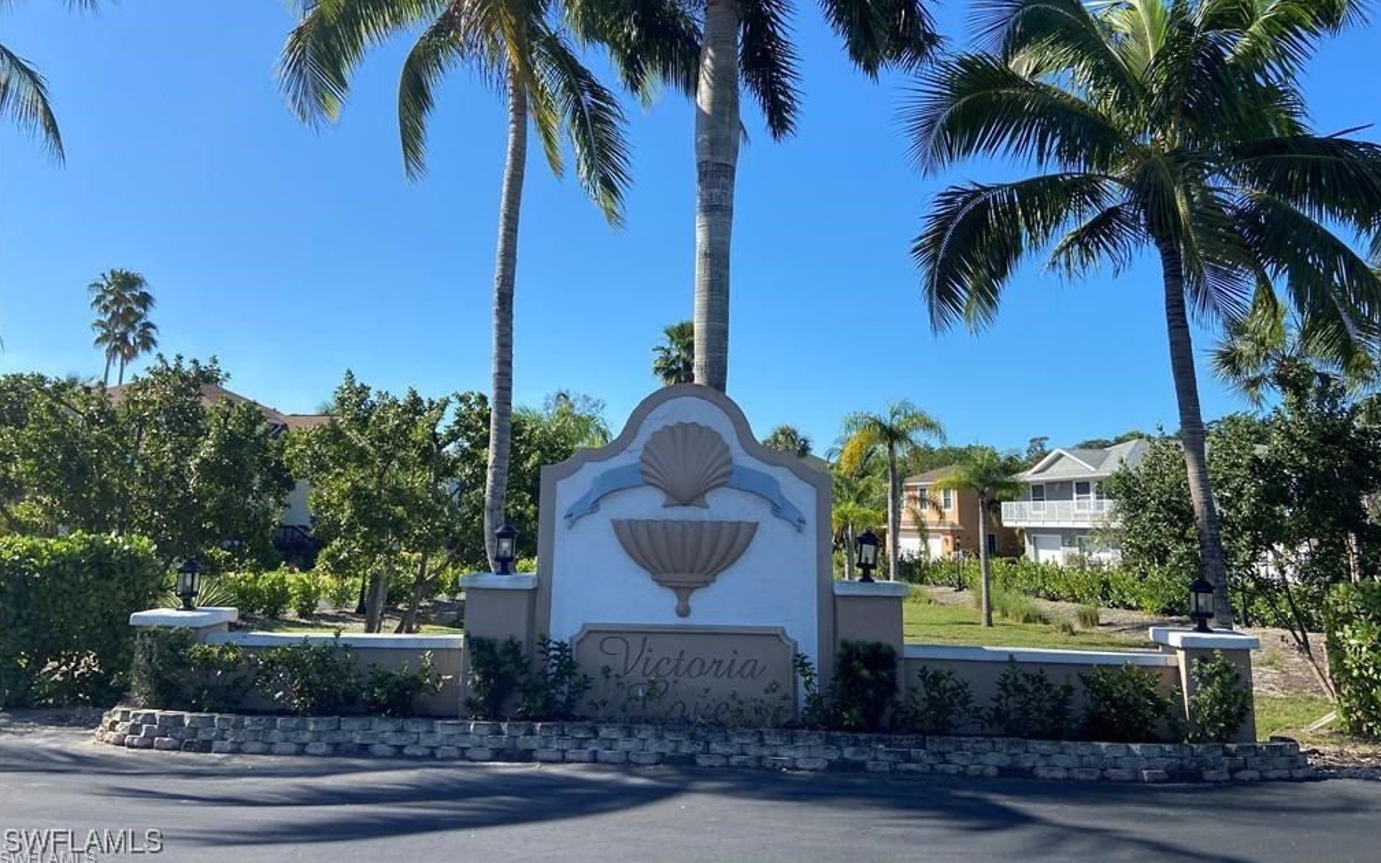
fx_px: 1054
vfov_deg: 44.3
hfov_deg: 66.5
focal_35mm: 28
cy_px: 345
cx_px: 696
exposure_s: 1/2183
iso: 32
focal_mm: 4.25
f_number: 1.8
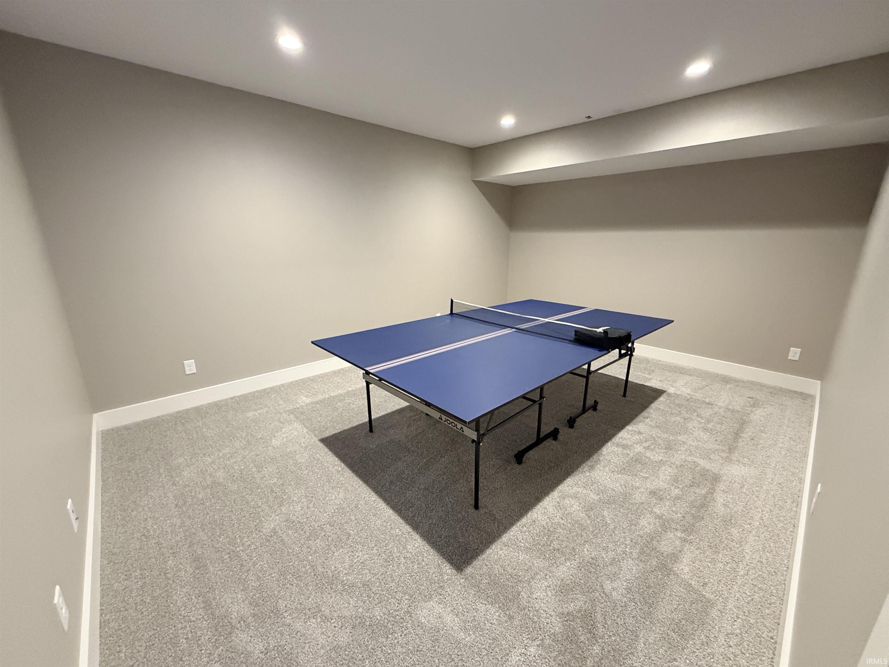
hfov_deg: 102.1
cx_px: 444
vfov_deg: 85.7
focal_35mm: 14
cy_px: 334
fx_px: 360
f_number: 2.2
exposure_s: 1/60
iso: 640
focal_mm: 2.22
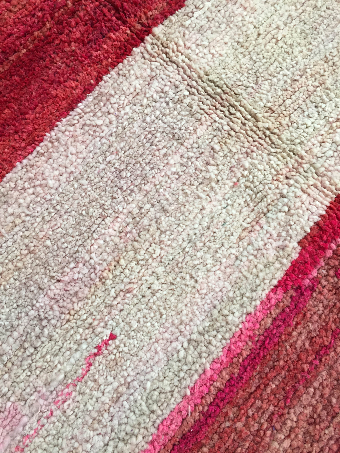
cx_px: 170
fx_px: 380
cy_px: 226
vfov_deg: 61.7
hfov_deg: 48.2
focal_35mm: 29
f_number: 2.2
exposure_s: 1/33
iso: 100
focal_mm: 4.15
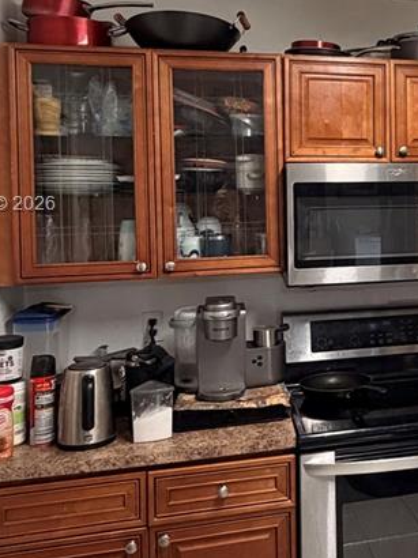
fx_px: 661
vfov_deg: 45.4
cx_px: 417
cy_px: 206
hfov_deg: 32.3
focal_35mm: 41
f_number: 2.2
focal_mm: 2.22
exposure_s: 1/60
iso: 200
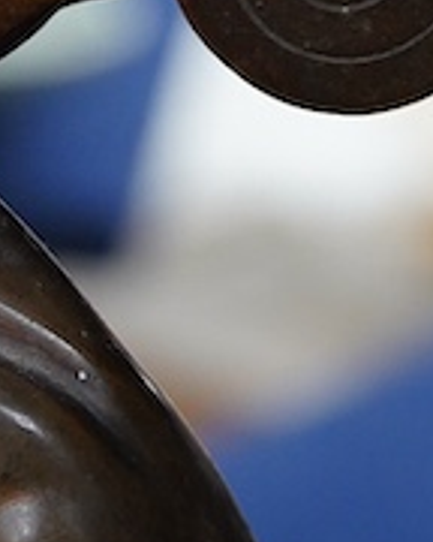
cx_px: -96
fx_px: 3380
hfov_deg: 7.3
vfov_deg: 8.8
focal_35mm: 211
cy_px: 924
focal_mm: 30
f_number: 3.5
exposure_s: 1/125
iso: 1250
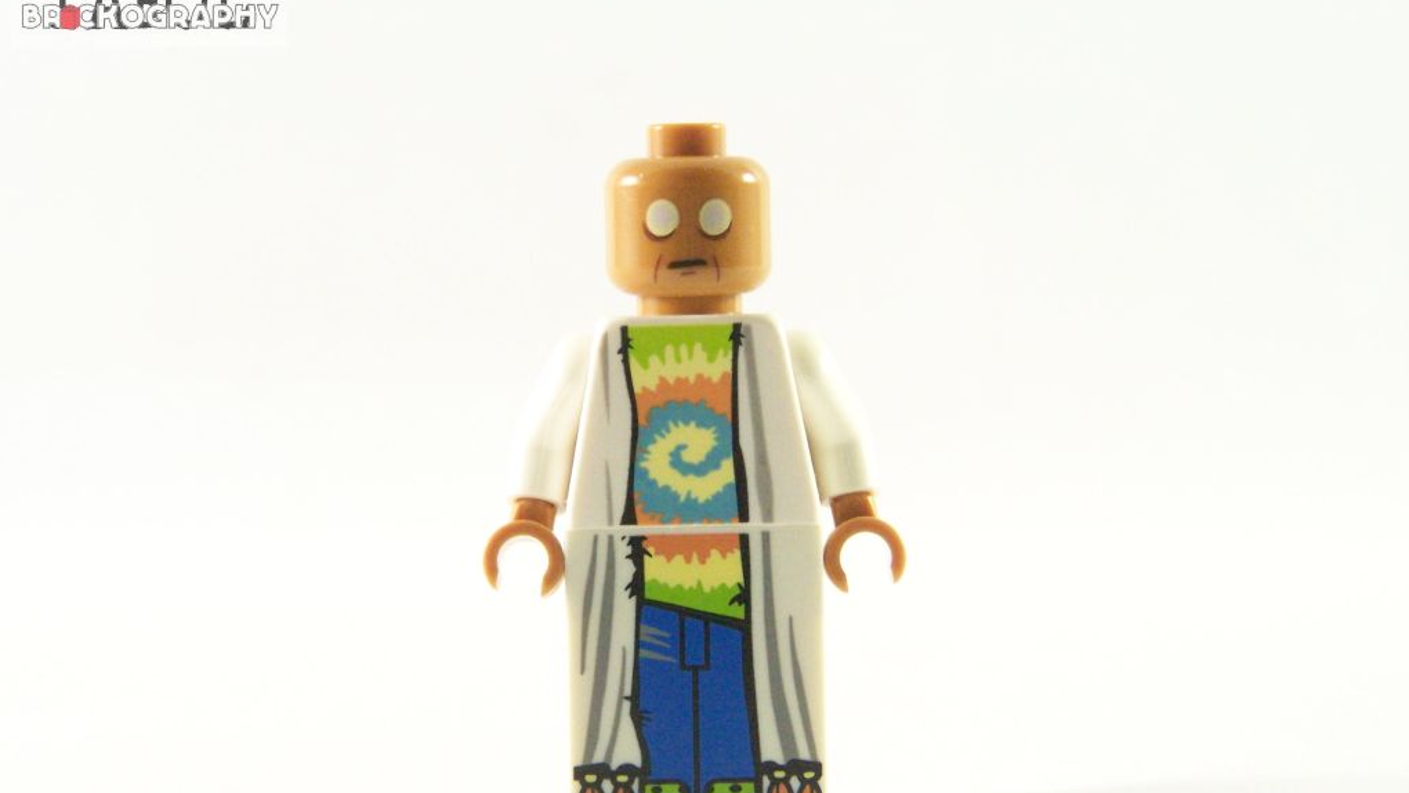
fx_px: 4783
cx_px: 704
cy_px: 474
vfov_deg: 9.5
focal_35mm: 128
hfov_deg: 16.8
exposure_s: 1/60
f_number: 3.6
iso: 400
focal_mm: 19.4
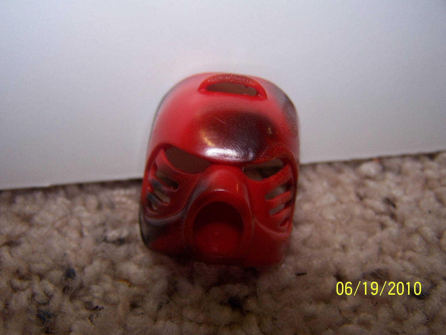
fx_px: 490
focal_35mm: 38
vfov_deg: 37.7
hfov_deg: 49.0
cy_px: 168
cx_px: 223
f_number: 2.8
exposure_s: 1/60
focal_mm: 6.3
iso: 80
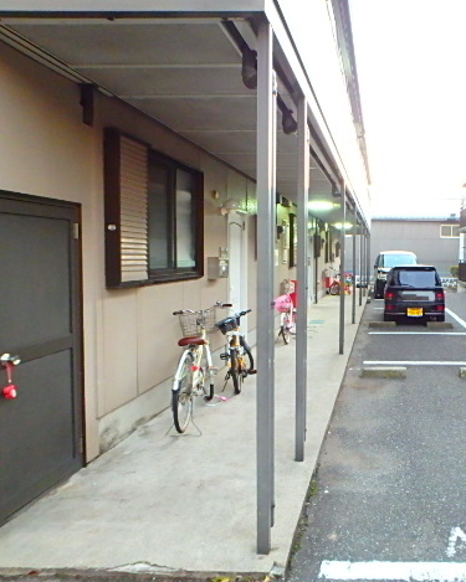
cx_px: 369
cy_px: 290
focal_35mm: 28
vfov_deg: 62.2
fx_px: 483
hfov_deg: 48.7
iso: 800
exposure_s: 1/15
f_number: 3.5
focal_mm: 3.7
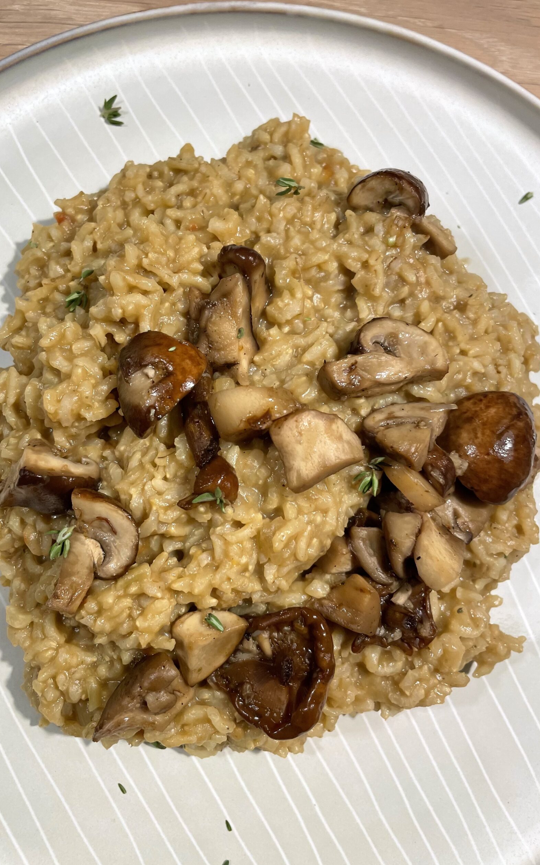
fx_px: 659
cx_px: 258
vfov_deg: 66.5
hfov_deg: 44.5
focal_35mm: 28
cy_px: 433
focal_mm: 4.2
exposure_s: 1/100
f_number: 1.6
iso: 125
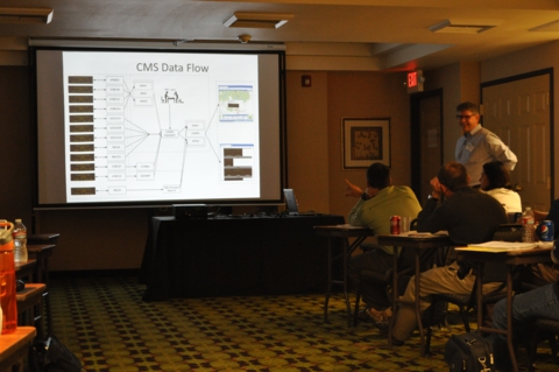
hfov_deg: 31.9
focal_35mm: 63
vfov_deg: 21.5
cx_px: 280
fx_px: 977
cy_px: 186
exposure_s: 1/25
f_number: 5.3
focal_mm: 42
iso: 1600
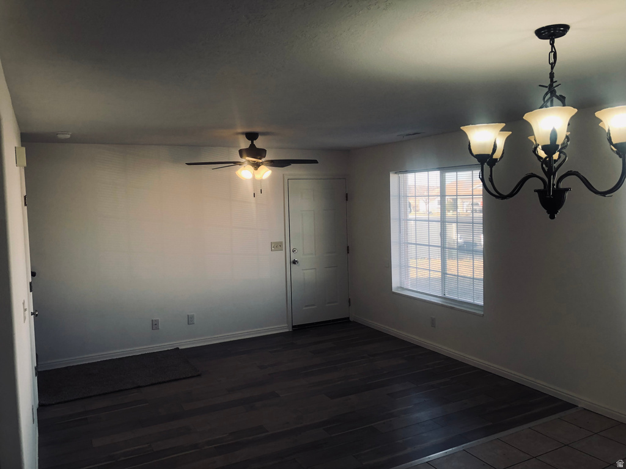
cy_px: 234
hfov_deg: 63.4
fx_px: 506
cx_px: 313
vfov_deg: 49.7
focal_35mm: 28
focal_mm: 3.99
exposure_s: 1/120
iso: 40
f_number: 1.8
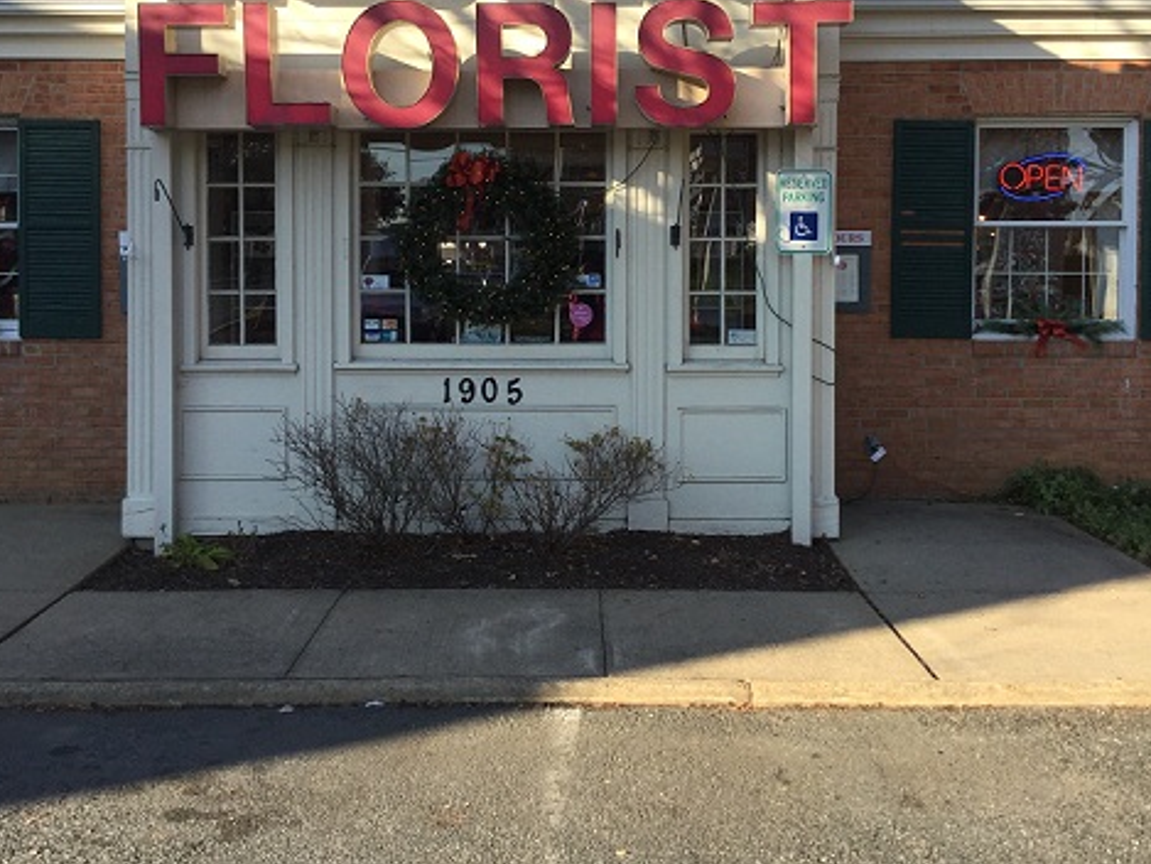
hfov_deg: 42.9
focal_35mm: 44
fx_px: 1463
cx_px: 564
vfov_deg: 32.7
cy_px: 314
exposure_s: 1/422
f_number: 2.4
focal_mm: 3.3
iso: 25
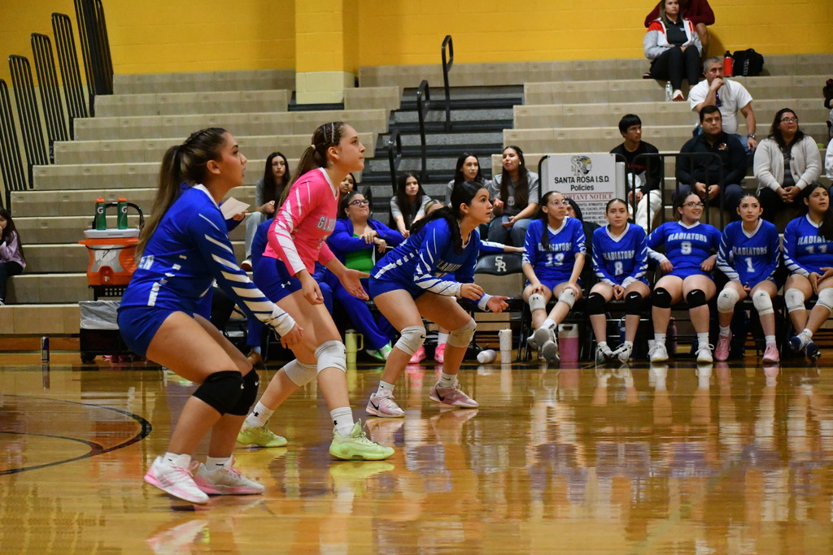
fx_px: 2499
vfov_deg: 12.7
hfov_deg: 18.9
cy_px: 278
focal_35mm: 108
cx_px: 416
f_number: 4.8
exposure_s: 1/320
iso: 12800
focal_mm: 72
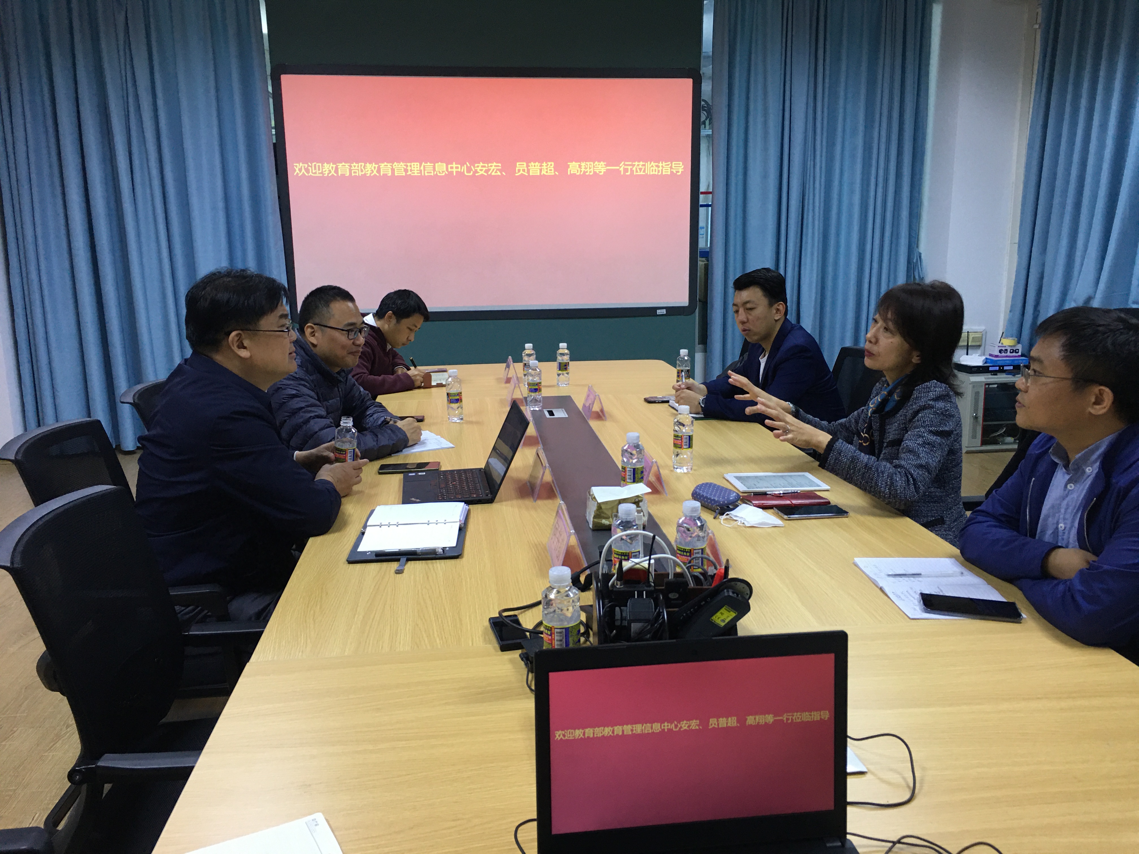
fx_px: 954
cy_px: 427
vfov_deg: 48.2
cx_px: 570
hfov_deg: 61.7
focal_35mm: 29
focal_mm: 4.15
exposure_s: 1/17
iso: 64
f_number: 2.2
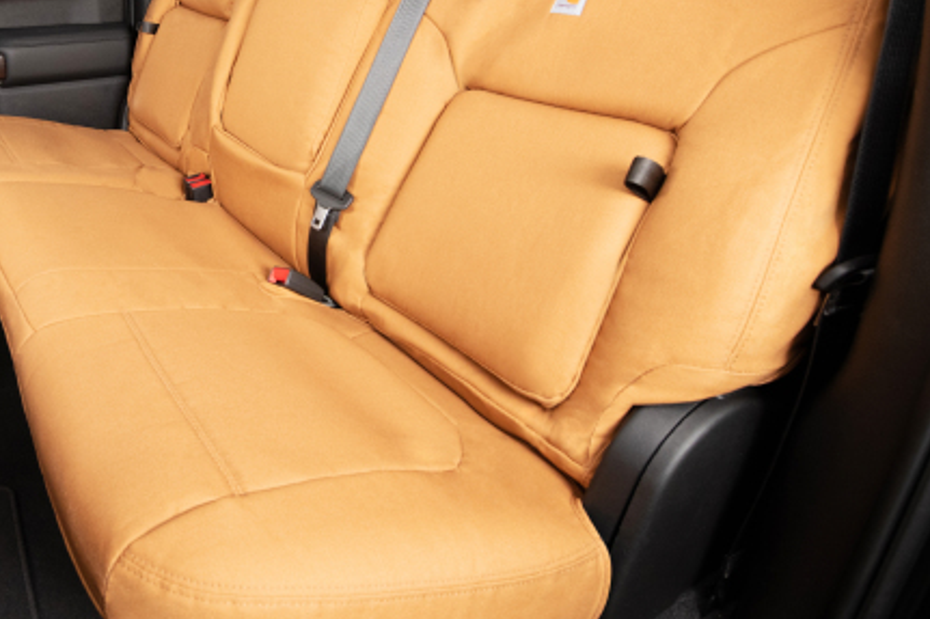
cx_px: 170
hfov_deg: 62.8
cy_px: 161
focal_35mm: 26
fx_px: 671
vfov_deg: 47.8
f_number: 5.6
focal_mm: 14
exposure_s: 1/100
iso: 1250
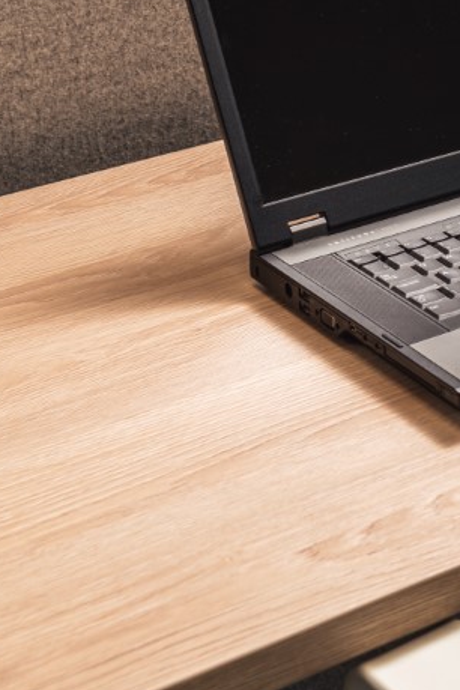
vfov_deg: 18.1
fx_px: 2166
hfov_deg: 11.6
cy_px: 229
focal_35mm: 113
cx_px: 695
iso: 100
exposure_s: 1/40
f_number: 8
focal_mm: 48
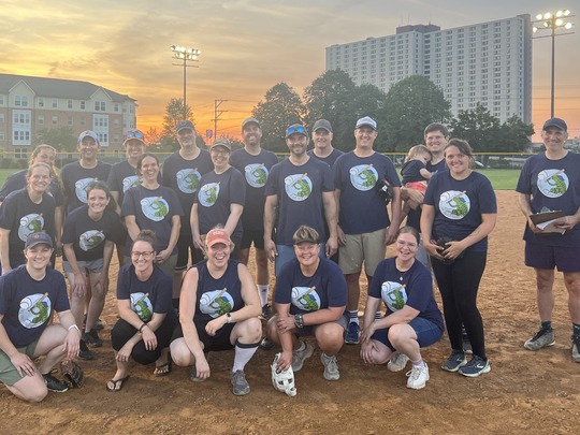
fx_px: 436
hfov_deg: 67.3
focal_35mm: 26
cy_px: 218
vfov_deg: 53.1
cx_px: 290
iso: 50
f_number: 1.5
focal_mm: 5.7
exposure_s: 1/170
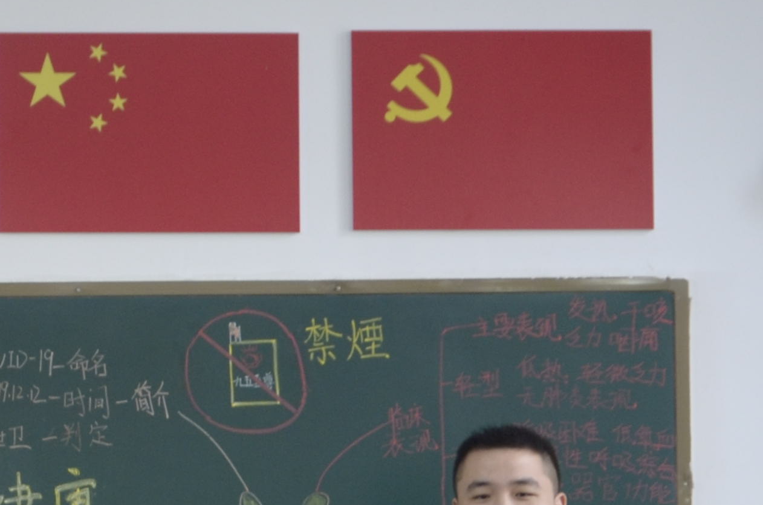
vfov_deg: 5.5
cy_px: 572
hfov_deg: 8.3
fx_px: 5203
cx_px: -232
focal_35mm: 246
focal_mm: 42
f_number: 4.8
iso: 400
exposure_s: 1/15
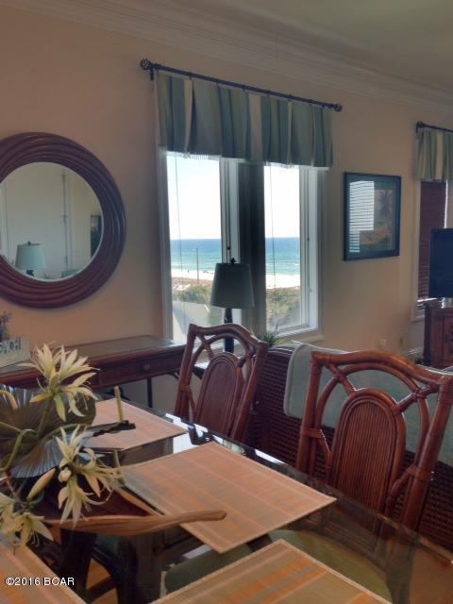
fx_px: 576
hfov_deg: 42.9
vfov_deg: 55.4
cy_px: 302
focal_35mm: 33
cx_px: 226
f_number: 2.4
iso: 50
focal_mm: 4.12
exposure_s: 1/364
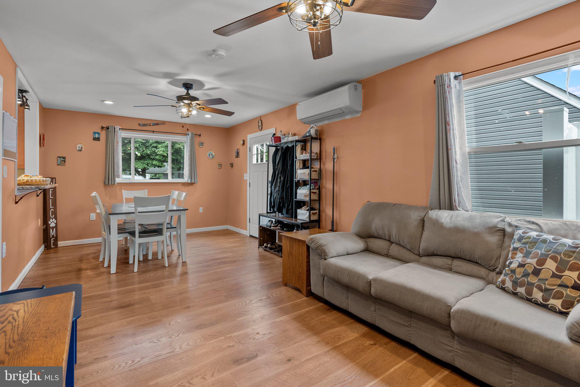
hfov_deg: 93.3
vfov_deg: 70.5
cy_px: 194
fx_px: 274
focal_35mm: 17
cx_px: 290
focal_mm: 17
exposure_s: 1/8
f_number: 8
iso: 1250
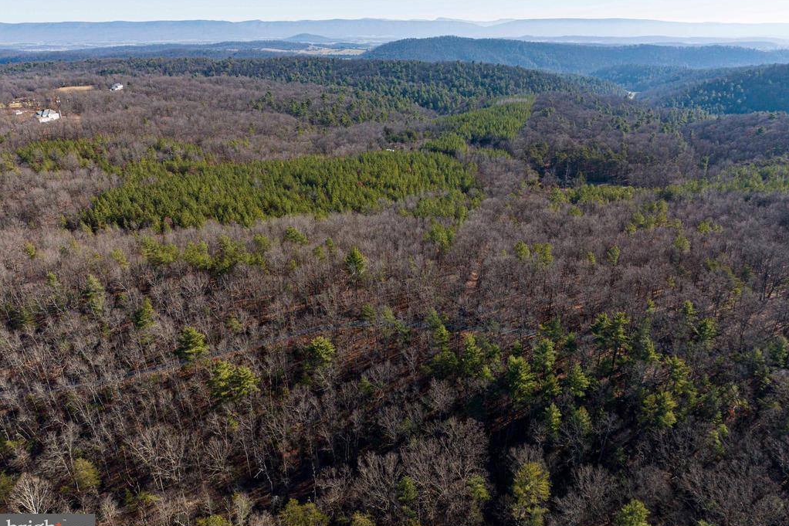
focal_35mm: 25
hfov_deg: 71.5
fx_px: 548
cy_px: 249
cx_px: 394
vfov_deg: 51.2
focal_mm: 12.29
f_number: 2.8
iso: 240
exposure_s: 1/2000
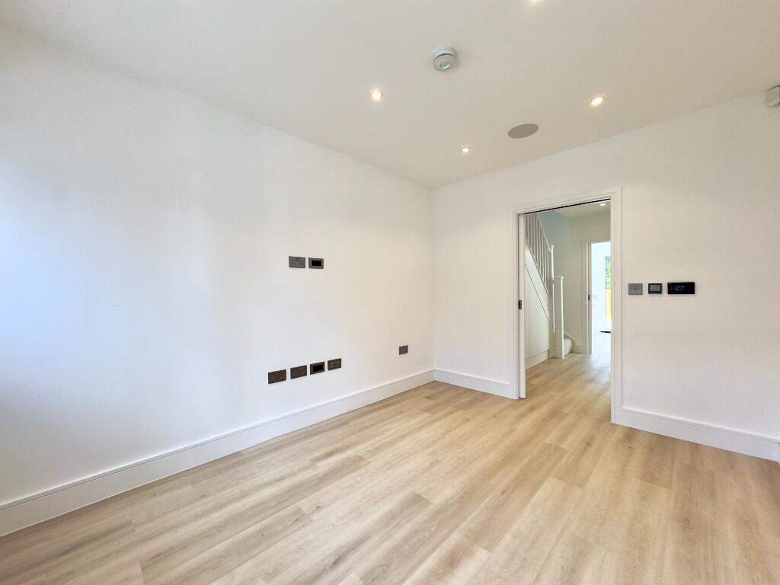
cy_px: 292
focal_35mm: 14
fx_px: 315
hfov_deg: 102.1
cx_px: 390
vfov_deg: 85.7
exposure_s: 1/100
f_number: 2.2
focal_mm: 2.22
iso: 40
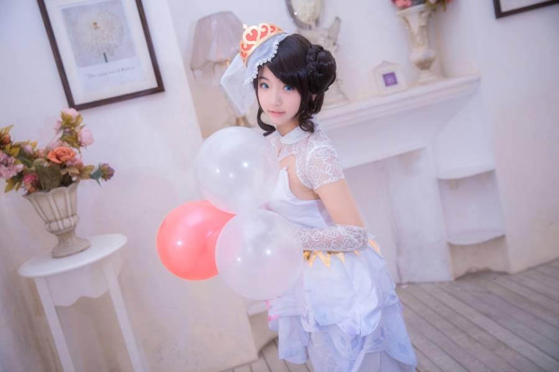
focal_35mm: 35
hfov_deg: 54.4
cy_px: 186
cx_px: 280
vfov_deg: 37.9
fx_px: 543
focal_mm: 35
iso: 100
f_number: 2.8
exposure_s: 1/100
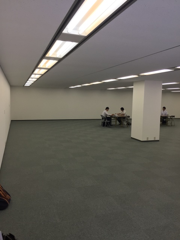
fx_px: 201
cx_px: 90
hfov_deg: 48.2
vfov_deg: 61.7
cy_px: 120
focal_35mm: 29
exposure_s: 1/120
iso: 50
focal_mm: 4.15
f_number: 2.2
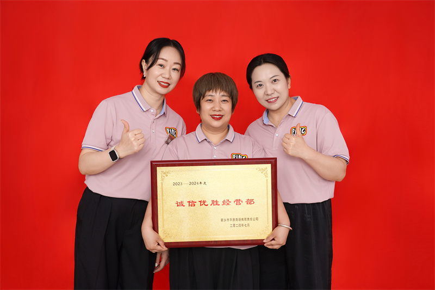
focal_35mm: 59
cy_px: 145
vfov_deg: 23.0
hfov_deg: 33.9
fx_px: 713
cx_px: 218
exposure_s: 1/160
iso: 100
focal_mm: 59
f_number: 10
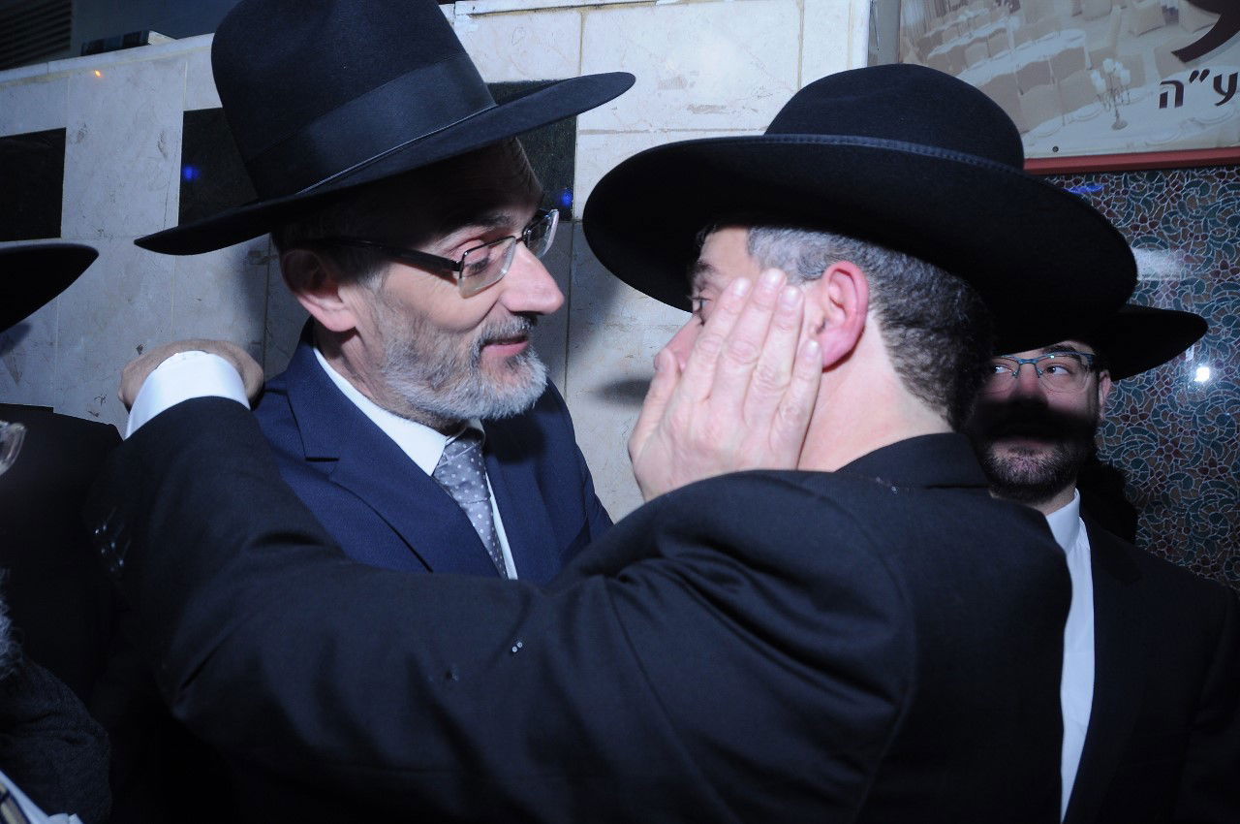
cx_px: 620
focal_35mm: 27
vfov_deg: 47.8
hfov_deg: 67.4
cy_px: 412
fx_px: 929
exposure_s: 1/160
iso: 400
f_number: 6.3
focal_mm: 18
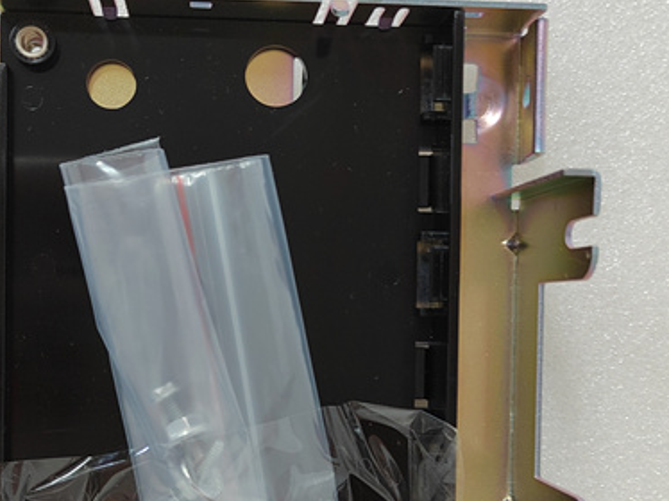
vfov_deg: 34.8
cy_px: 324
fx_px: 792
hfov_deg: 45.5
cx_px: 256
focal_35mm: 41
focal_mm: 5.52
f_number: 1.9
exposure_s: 1/60
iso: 1513
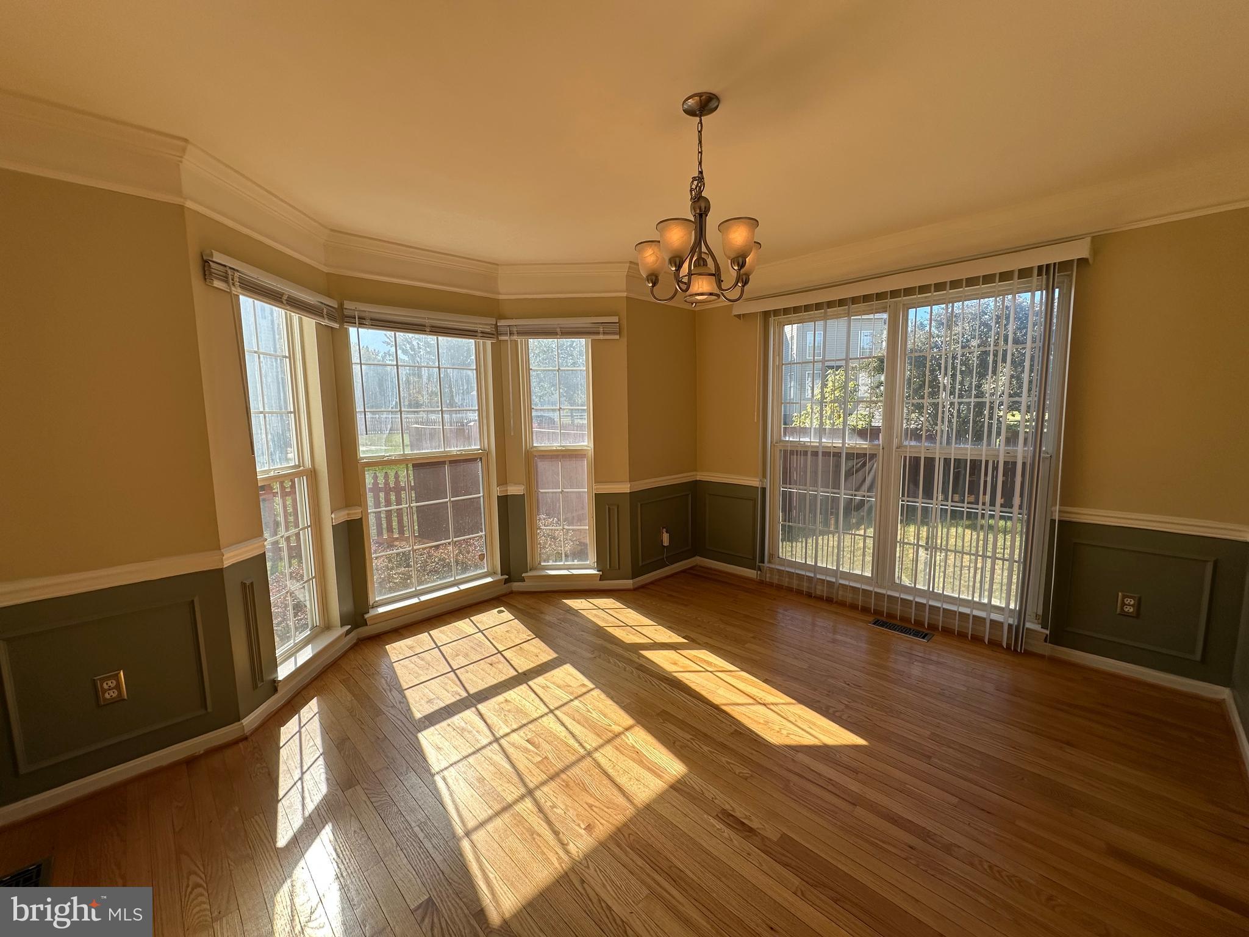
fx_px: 505
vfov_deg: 85.7
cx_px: 624
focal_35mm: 14
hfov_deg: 102.1
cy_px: 468
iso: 40
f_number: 2.2
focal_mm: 2.22
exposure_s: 1/682
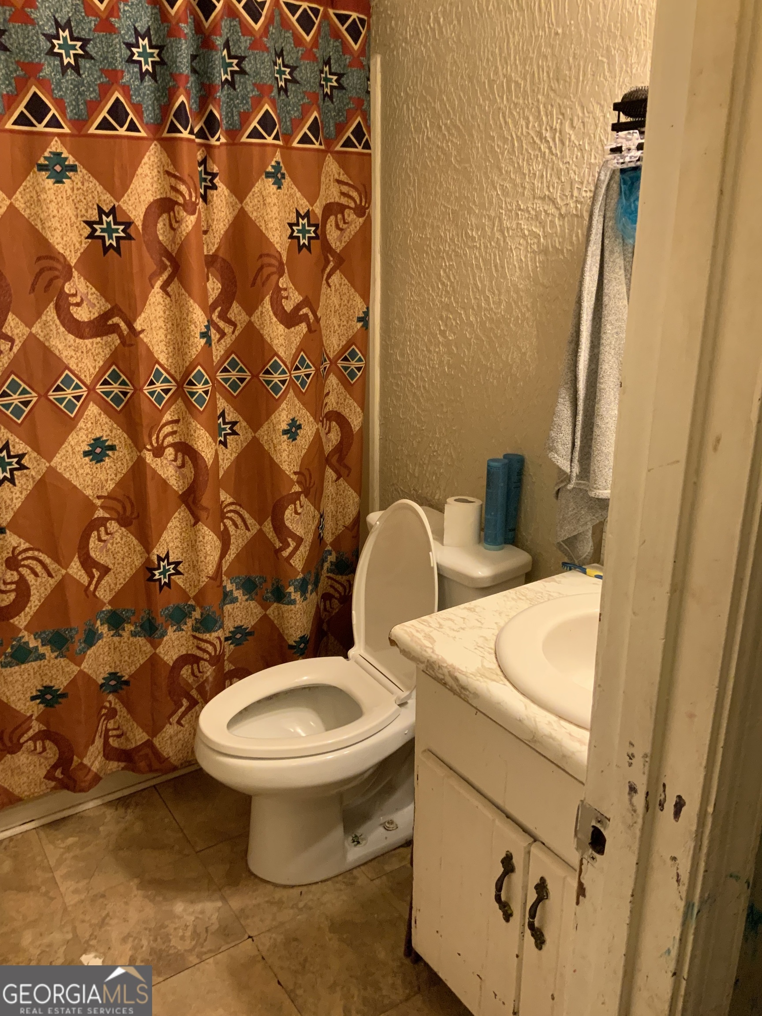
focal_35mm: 29
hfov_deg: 48.2
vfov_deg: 61.7
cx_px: 381
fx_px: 851
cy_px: 508
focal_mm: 3
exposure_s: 1/60
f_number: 1.8
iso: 250
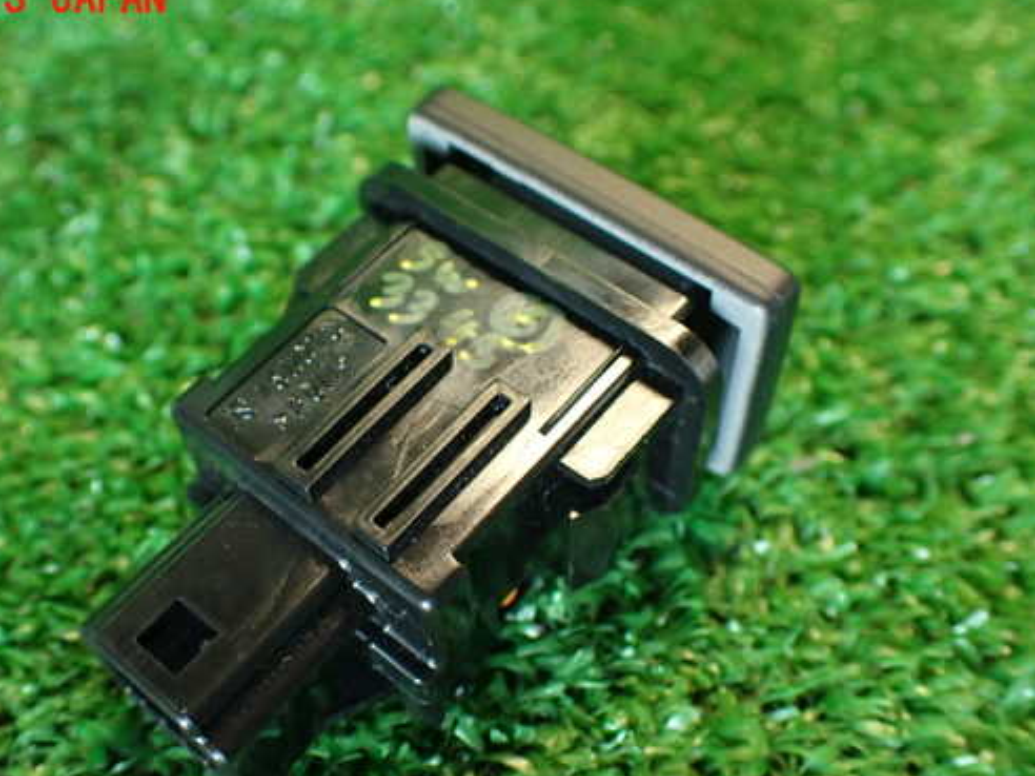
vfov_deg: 36.7
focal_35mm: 39
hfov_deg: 47.6
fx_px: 1166
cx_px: 414
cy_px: 446
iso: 400
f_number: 2.4
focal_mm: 5.79
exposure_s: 1/30
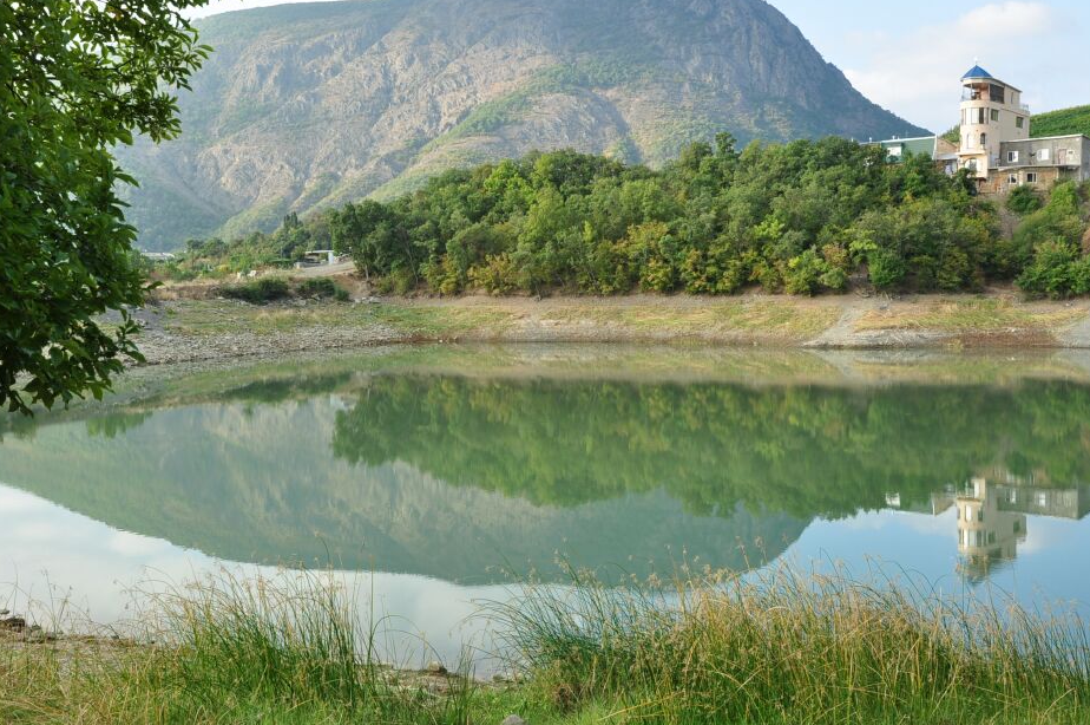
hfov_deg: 46.9
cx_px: 560
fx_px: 1257
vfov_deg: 32.1
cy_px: 333
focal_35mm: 42
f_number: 13
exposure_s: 1/40
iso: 200
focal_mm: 25
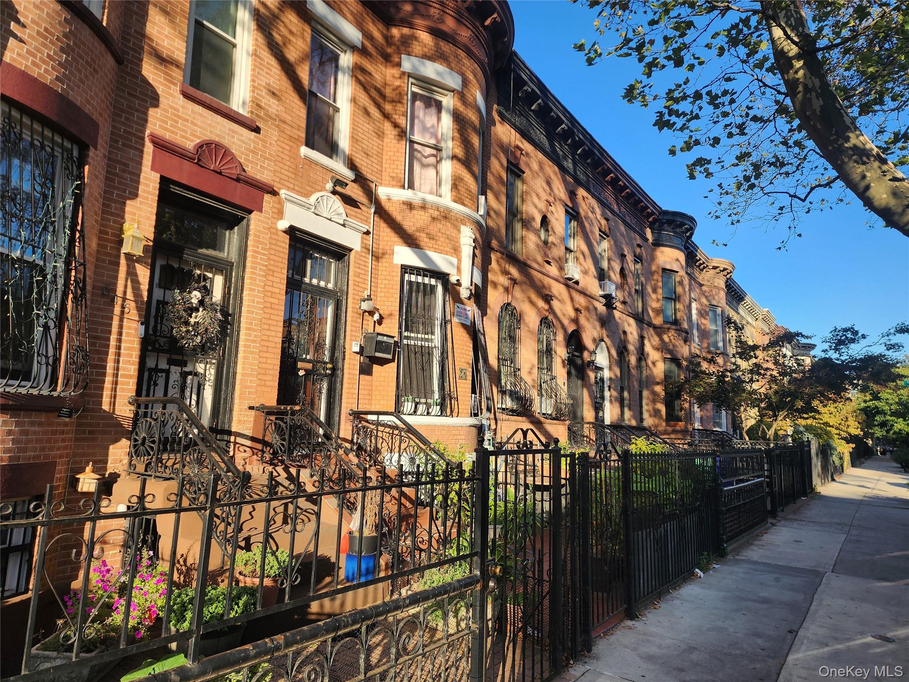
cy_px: 341
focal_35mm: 23
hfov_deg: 73.9
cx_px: 454
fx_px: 604
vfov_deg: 58.9
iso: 12
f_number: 1.8
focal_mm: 6.4
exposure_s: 1/353
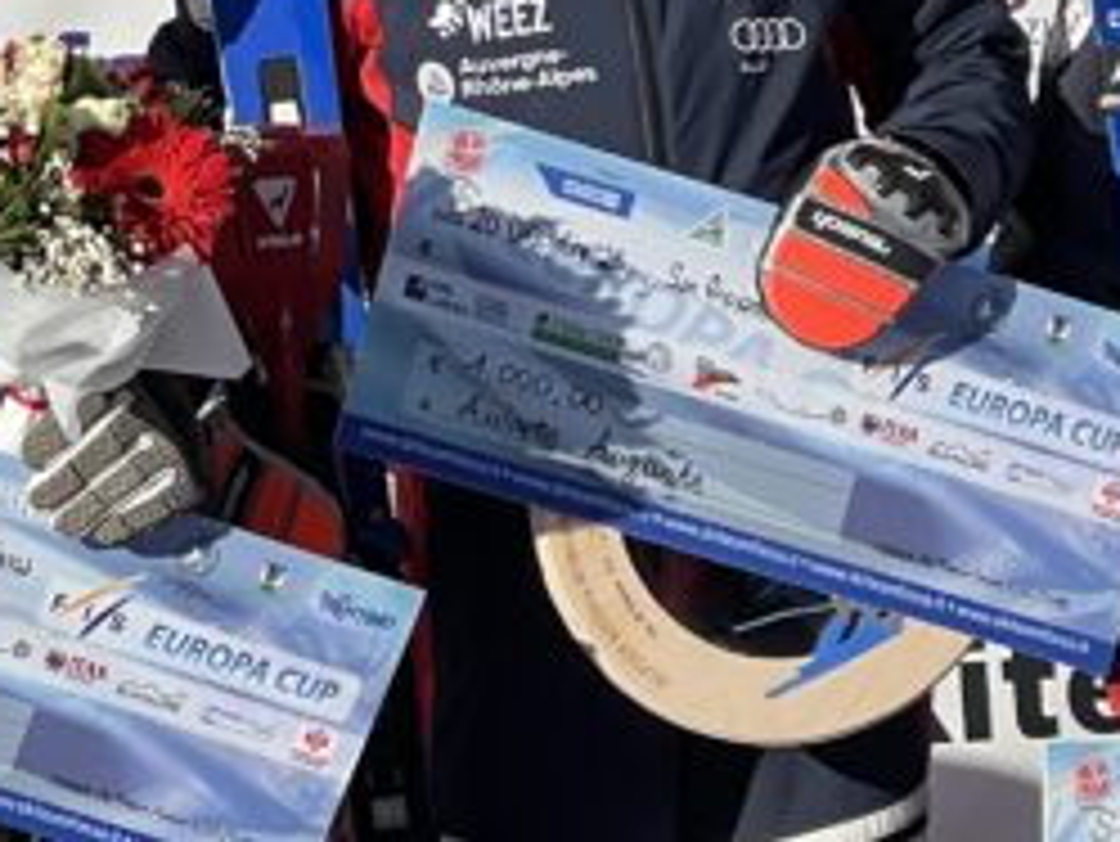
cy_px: 86
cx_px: 369
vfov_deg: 4.7
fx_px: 10261
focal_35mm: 317
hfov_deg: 6.2
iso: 32
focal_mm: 9
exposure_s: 1/1429
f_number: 2.8
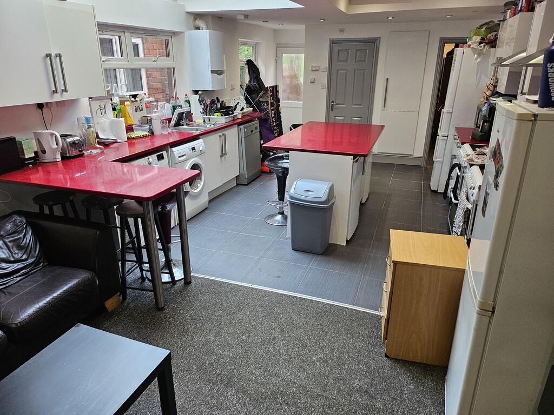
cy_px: 208
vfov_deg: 56.8
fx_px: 384
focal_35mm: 24
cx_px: 277
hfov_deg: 71.6
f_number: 1.8
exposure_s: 1/100
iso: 250
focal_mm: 5
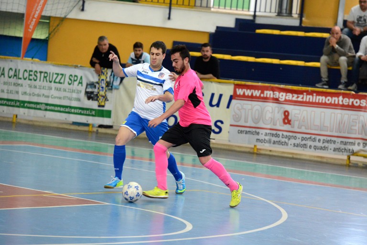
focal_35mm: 170
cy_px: 122
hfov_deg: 12.1
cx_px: 184
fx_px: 1734
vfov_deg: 8.1
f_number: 4.5
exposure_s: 1/500
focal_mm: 170
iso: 6400
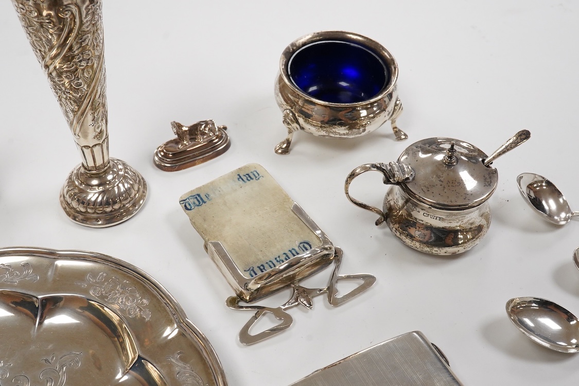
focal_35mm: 45
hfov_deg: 43.6
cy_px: 193
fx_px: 724
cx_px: 290
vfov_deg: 29.9
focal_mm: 30
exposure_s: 1/100
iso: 2500
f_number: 18
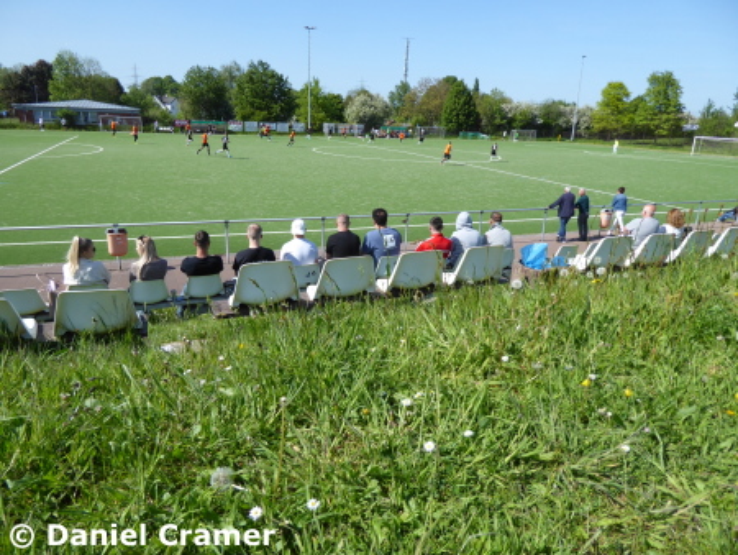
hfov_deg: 71.6
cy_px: 278
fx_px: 512
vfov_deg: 56.9
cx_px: 369
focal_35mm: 24
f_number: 3.3
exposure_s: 1/640
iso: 80
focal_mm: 4.3
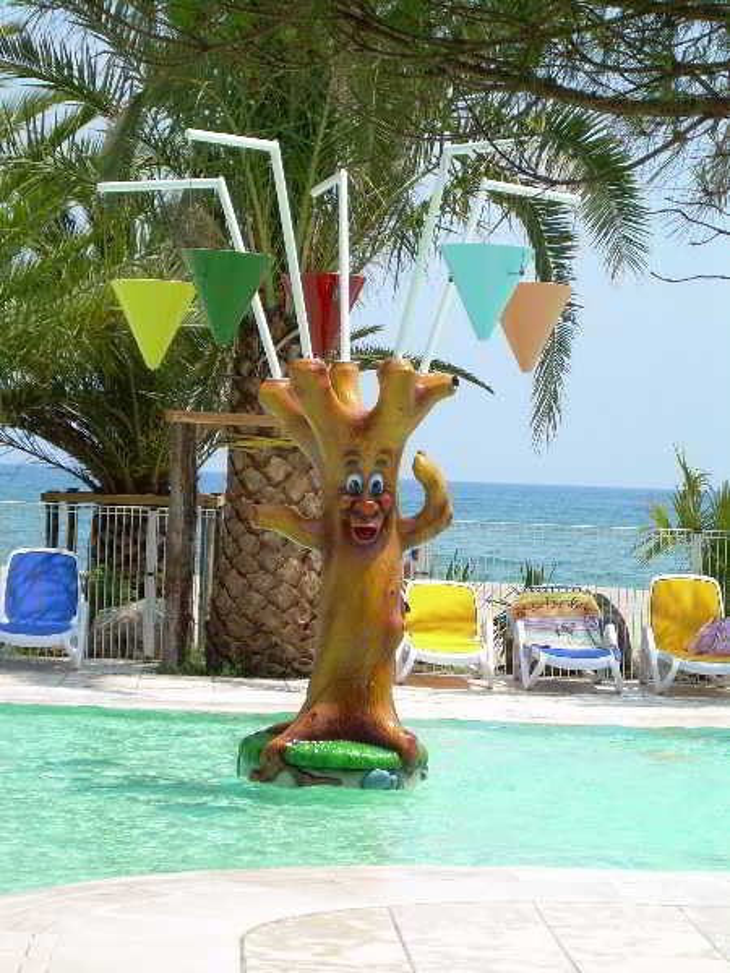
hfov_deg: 13.5
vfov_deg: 17.9
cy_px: 486
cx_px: 365
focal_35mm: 110
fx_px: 3093
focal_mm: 18.9
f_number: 4.9
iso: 50
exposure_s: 1/386
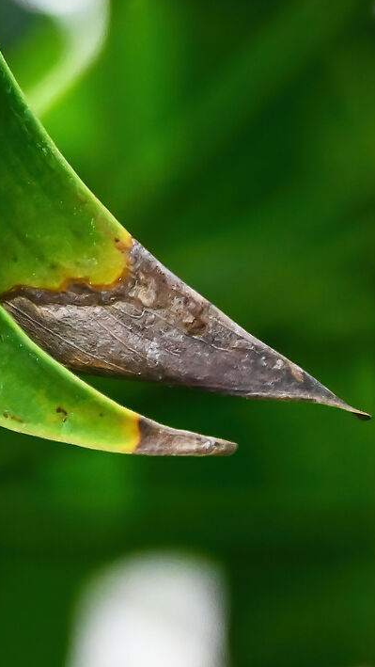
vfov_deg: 4.4
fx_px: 8765
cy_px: 305
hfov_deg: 2.4
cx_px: -476
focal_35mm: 496
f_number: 9
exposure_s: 1/320
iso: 5600
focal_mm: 140
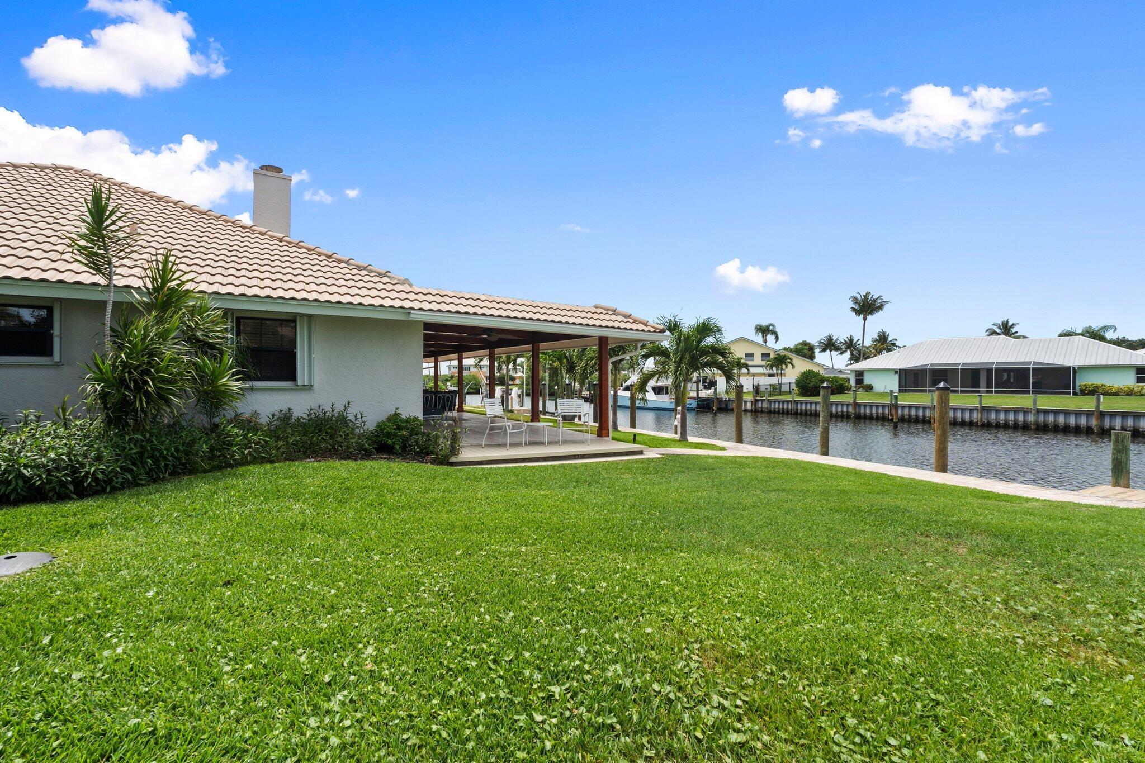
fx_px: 525
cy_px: 382
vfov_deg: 72.0
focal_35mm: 16
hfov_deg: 95.0
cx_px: 572
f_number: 9
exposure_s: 1/125
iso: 100
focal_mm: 16.5
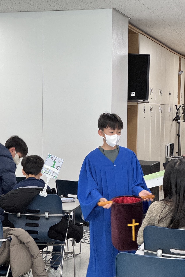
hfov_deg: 16.9
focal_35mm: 81
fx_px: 624
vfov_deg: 25.1
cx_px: 91
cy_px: 139
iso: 250
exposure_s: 1/60
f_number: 2.8
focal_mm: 9
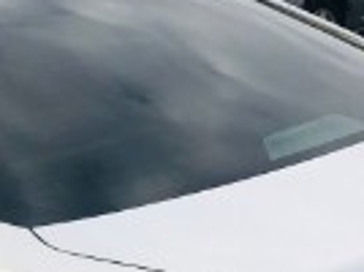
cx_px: -92
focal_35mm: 134
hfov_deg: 14.2
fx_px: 1407
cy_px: 291
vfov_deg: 10.9
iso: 20
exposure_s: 1/948
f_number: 1.8
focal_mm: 3.99
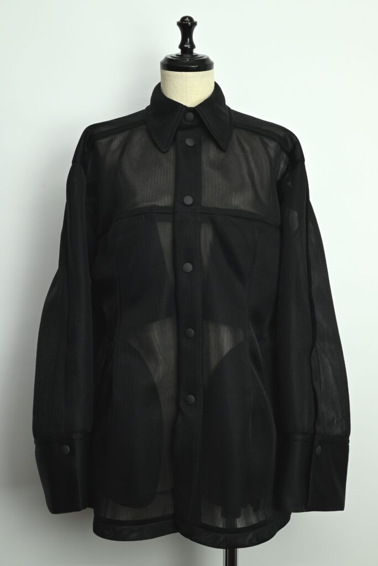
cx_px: 189
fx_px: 786
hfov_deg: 27.0
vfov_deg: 39.6
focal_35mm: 50
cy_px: 283
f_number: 8
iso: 1600
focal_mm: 50
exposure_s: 1/60
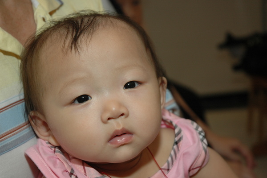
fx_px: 611
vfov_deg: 16.5
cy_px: 89
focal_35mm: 82
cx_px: 134
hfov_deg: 24.6
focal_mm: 55
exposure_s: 1/250
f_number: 4.5
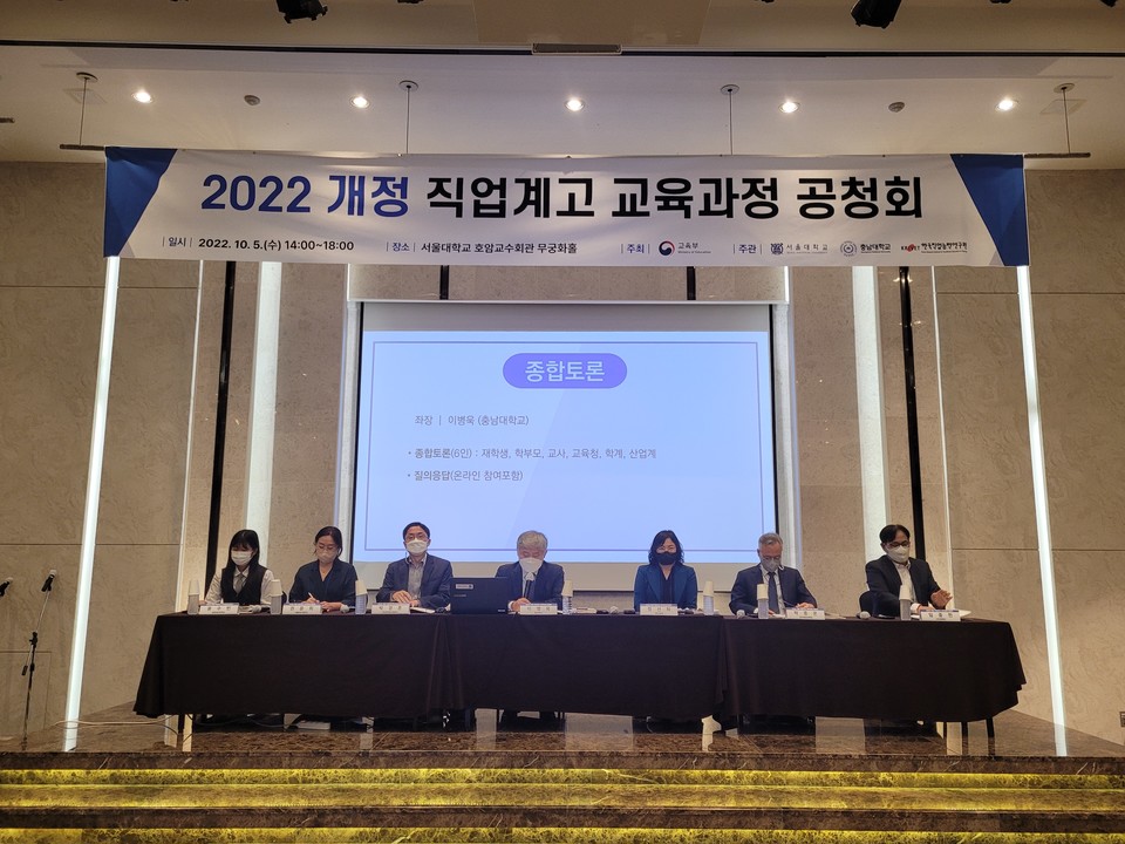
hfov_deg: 67.3
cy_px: 422
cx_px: 562
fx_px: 845
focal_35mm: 26
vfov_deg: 53.1
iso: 200
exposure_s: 1/120
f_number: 1.8
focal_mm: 5.4
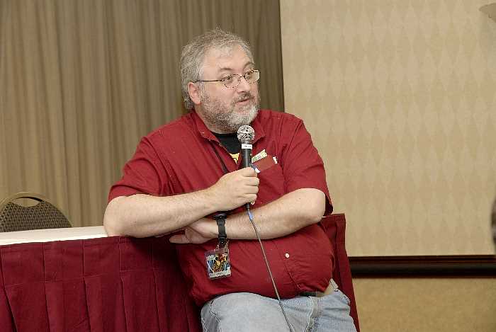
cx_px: 248
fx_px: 1449
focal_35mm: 105
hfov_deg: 19.4
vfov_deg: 13.1
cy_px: 166
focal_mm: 70
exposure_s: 1/60
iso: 400
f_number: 5.6
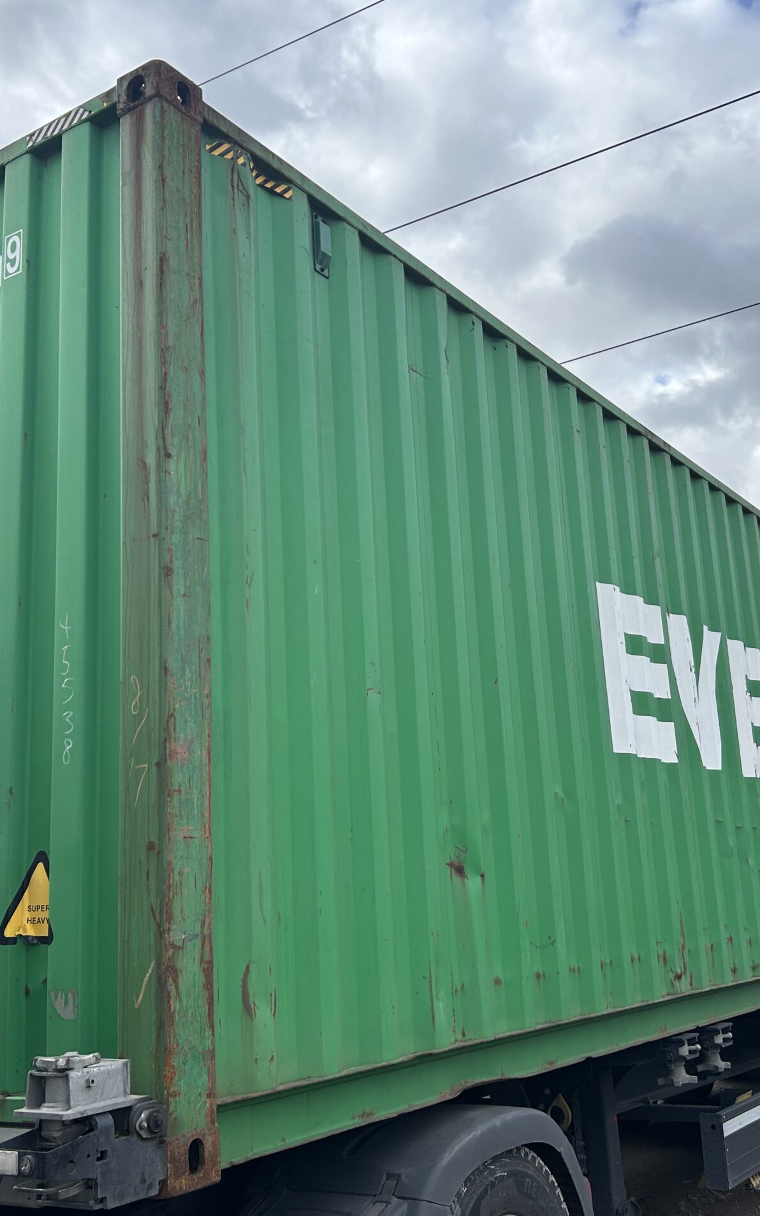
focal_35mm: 37
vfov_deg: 52.7
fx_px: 1226
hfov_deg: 34.4
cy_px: 612
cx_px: 424
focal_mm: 5.7
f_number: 1.5
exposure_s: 1/1808
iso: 50
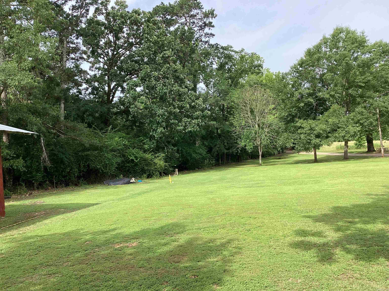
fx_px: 348
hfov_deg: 58.4
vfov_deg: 45.4
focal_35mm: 31
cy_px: 146
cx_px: 194
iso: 25
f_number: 2.4
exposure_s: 1/390
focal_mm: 3.3
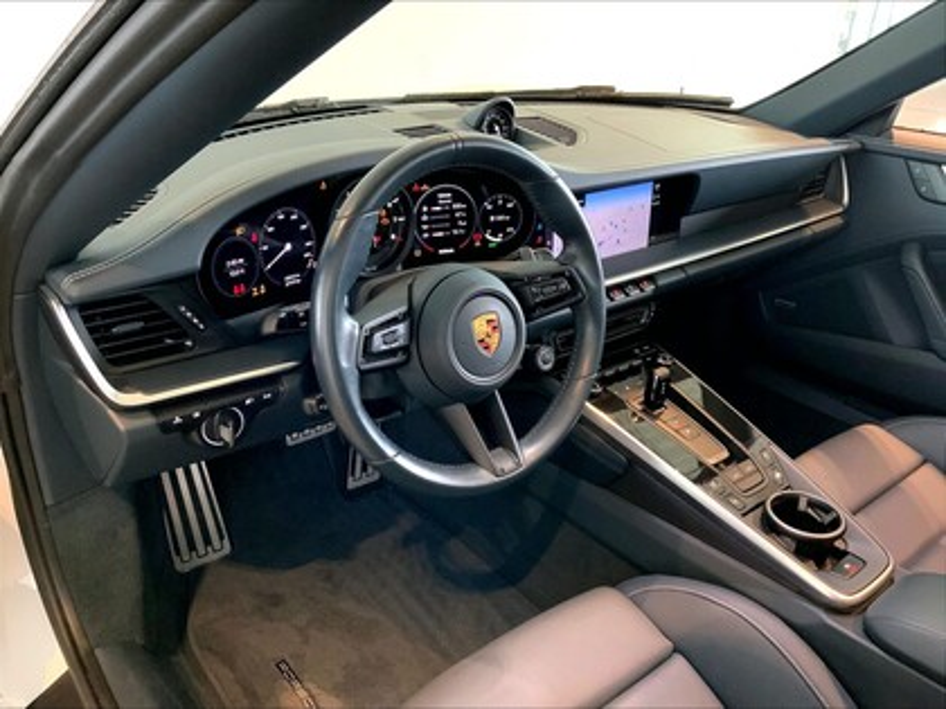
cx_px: 473
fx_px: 793
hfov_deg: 61.7
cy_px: 354
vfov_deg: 48.2
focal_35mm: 29
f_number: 1.8
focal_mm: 3
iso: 400
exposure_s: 1/30
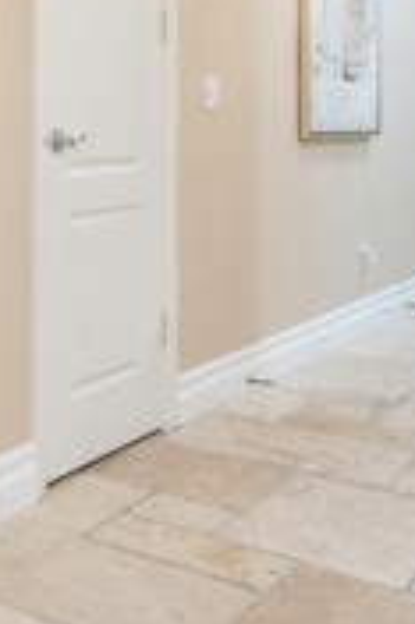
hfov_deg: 19.1
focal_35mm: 62
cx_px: -213
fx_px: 1074
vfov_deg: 31.2
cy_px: 87
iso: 720
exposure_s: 1/60
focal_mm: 17
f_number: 4
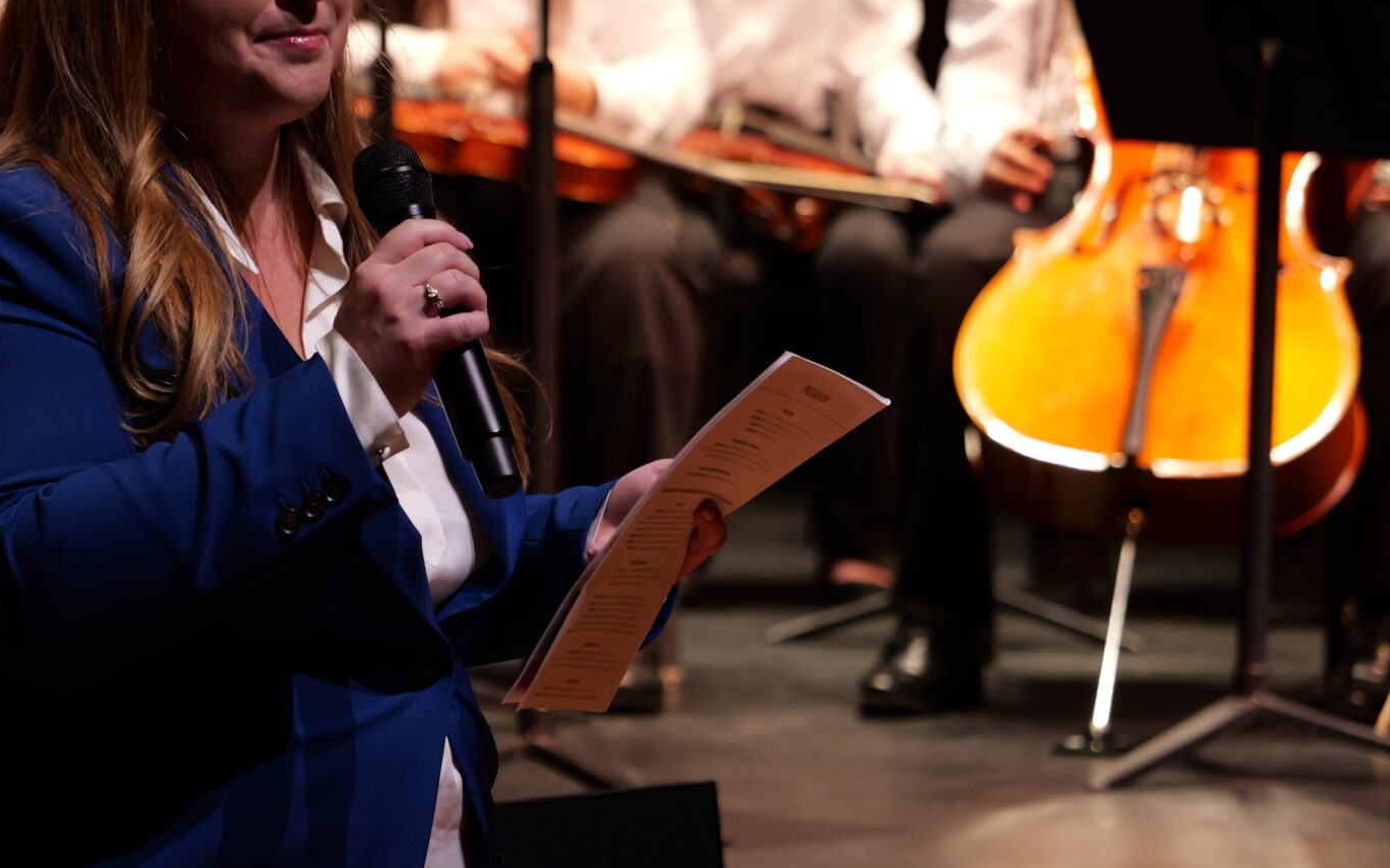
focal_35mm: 200
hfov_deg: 10.5
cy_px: 229
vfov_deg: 6.6
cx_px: 489
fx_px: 7576
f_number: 4
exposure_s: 1/125
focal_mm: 105
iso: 1250
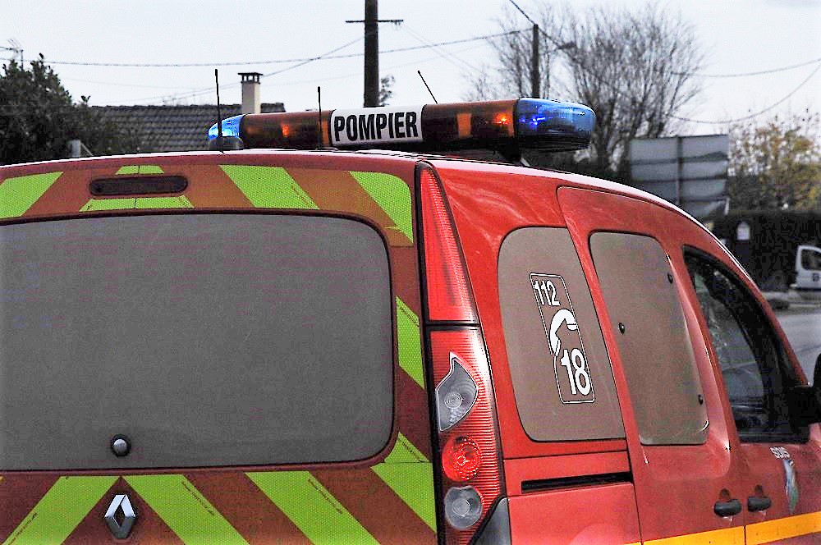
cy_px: 272
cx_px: 410
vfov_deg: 12.1
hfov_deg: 18.2
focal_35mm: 112
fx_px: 2562
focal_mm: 75
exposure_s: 1/4000
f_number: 10
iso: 400
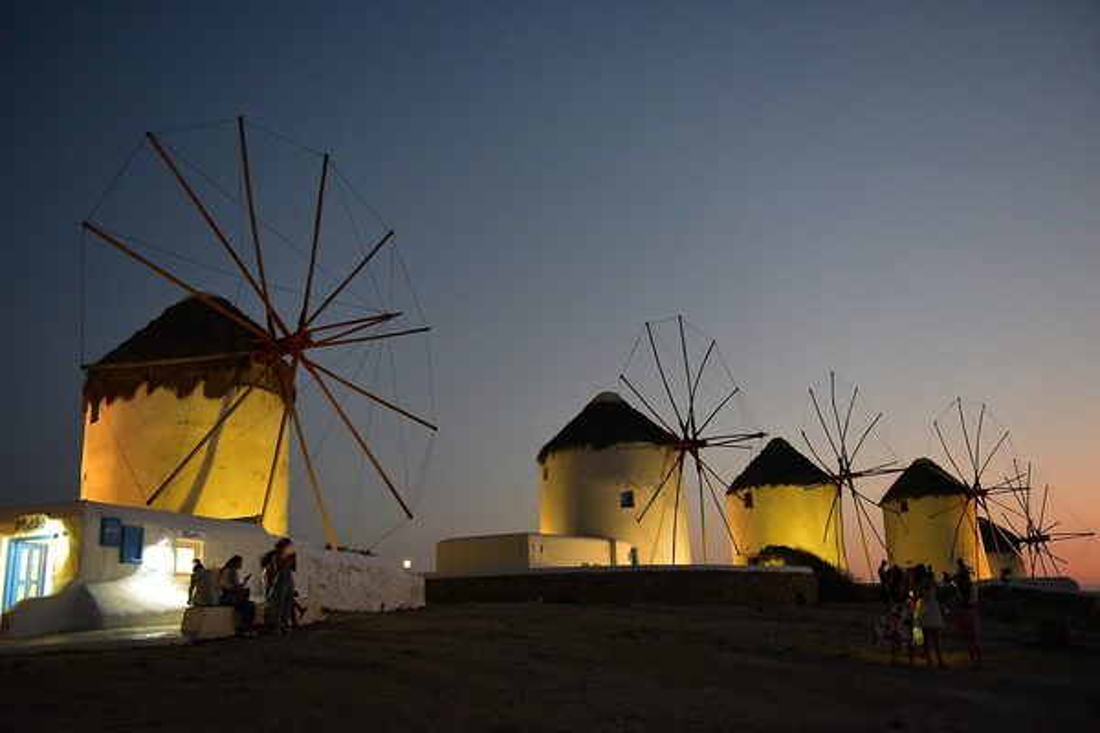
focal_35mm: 34
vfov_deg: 38.9
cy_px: 366
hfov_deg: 55.8
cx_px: 550
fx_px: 1039
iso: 5000
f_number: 2.8
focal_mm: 34
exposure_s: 1/80
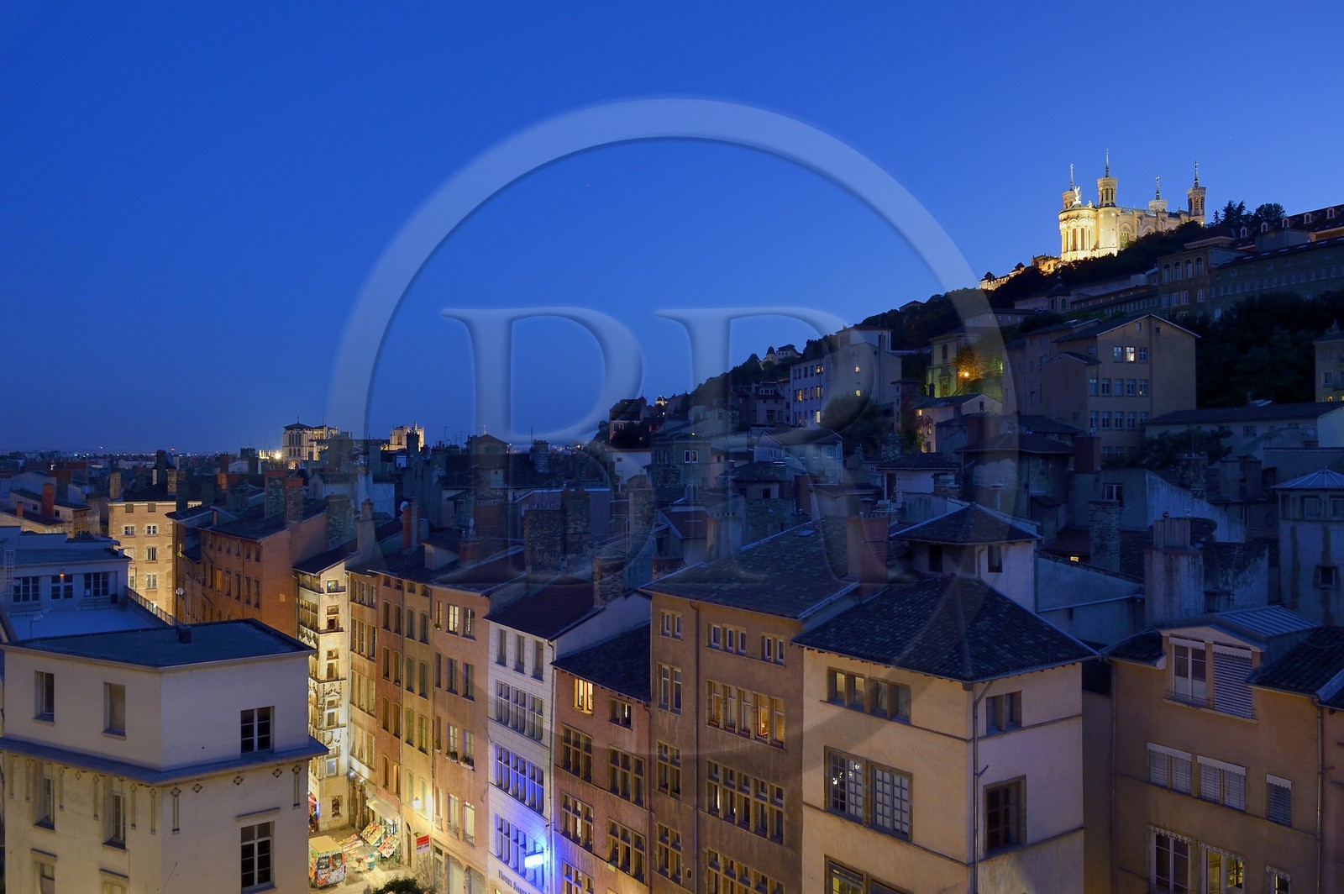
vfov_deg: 53.1
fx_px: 895
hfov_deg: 73.8
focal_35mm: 24
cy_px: 447
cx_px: 672
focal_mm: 24
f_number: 5
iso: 800
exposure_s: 1/3.33
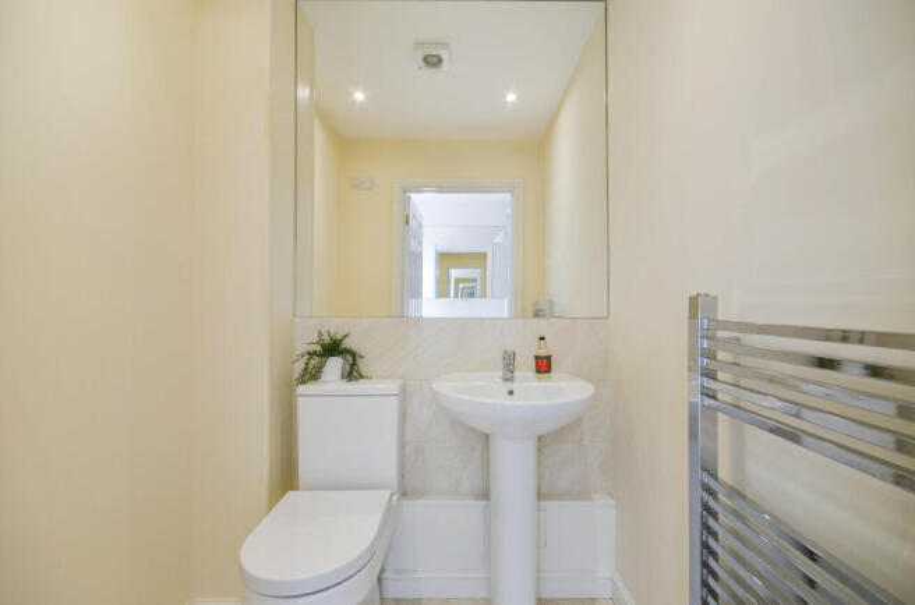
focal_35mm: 15
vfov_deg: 77.0
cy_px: 302
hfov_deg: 100.5
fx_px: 380
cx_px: 458
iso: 100
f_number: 8
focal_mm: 10
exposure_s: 1/5
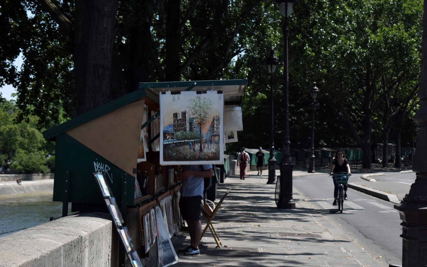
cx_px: 214
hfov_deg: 24.5
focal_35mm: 85
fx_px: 983
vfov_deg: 15.4
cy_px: 136
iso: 450
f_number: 5.6
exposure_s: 1/1000
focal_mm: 55
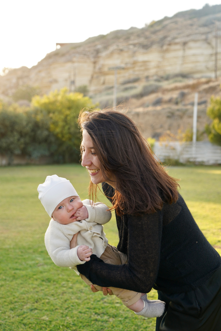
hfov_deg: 28.1
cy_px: 166
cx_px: 110
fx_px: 442
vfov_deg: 41.1
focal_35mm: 48
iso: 200
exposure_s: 1/250
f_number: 4
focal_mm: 48
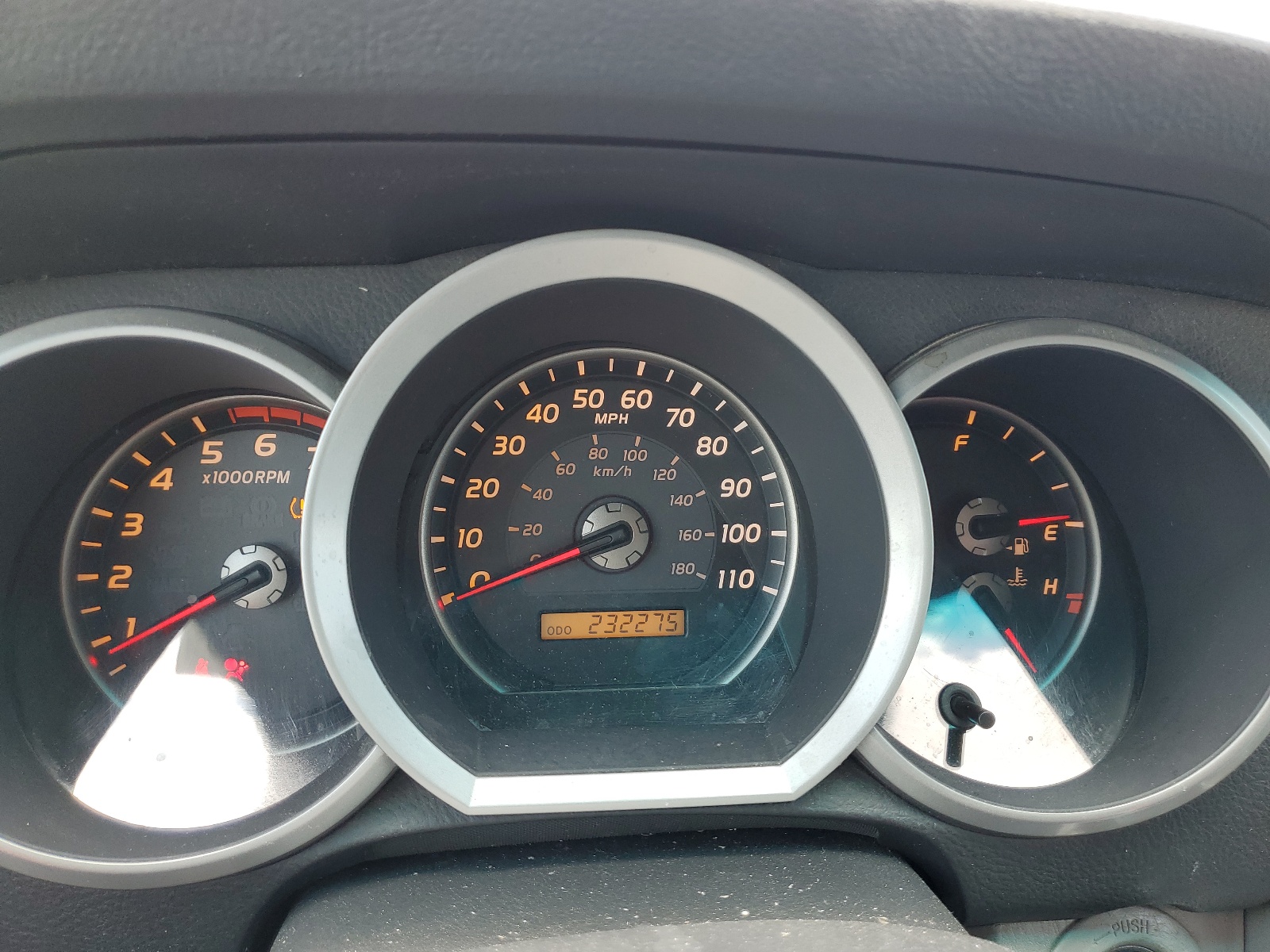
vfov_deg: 53.1
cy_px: 476
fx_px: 954
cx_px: 635
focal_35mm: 26
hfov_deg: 67.3
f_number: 1.5
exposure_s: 1/100
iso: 50
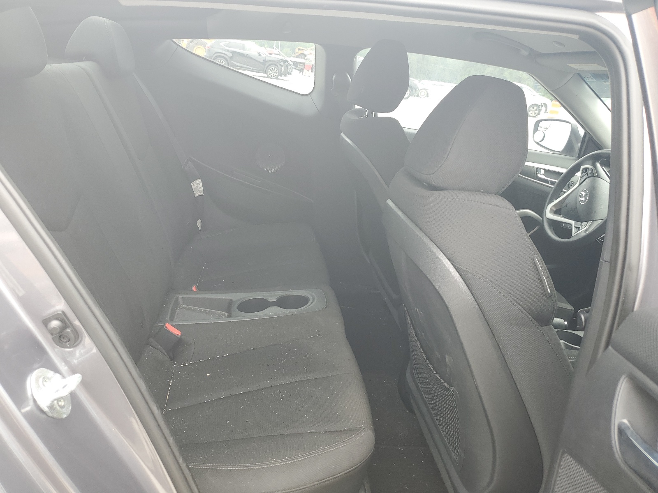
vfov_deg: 53.1
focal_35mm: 26
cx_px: 329
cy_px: 246
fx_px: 494
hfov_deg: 67.3
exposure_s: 1/128
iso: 50
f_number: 1.5
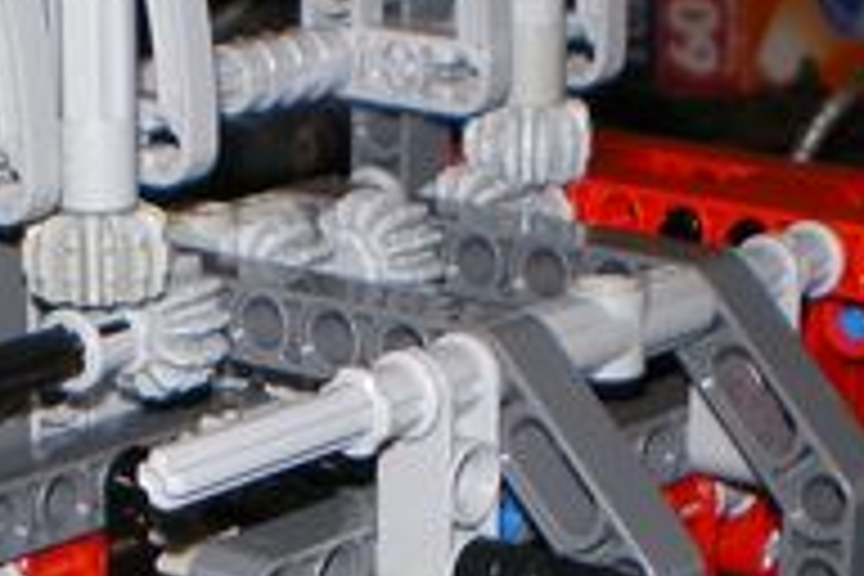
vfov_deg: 10.2
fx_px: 3168
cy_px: 760
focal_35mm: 132
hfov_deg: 15.5
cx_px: 279
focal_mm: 6.3
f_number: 4.6
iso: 64
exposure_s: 1/30
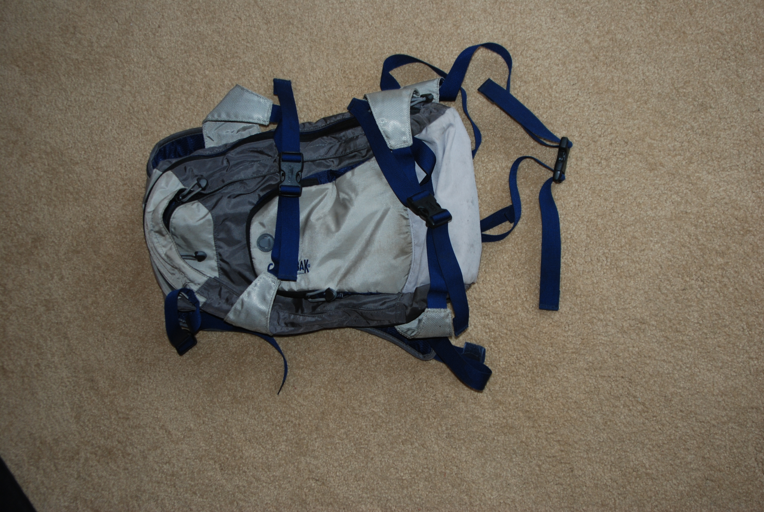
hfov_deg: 46.3
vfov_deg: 32.0
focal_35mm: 42
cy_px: 256
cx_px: 382
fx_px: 892
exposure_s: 1/60
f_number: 3.8
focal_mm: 28
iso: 200
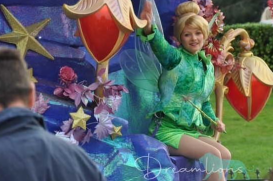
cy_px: 51
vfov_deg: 5.9
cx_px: 194
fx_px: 1747
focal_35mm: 231
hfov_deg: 8.9
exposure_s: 1/125
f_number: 5.6
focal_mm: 105
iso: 200
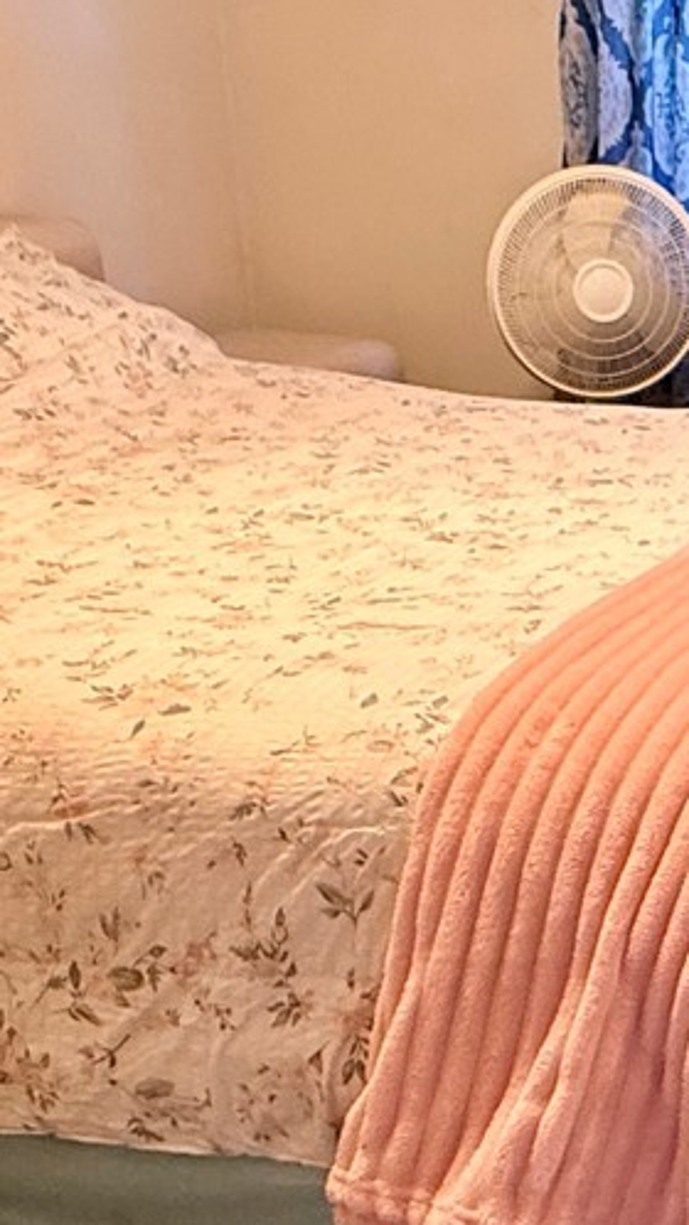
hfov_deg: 23.0
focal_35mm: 49
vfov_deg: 41.4
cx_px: 748
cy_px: 841
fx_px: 1592
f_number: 2.2
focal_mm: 2.22
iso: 500
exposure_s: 1/60
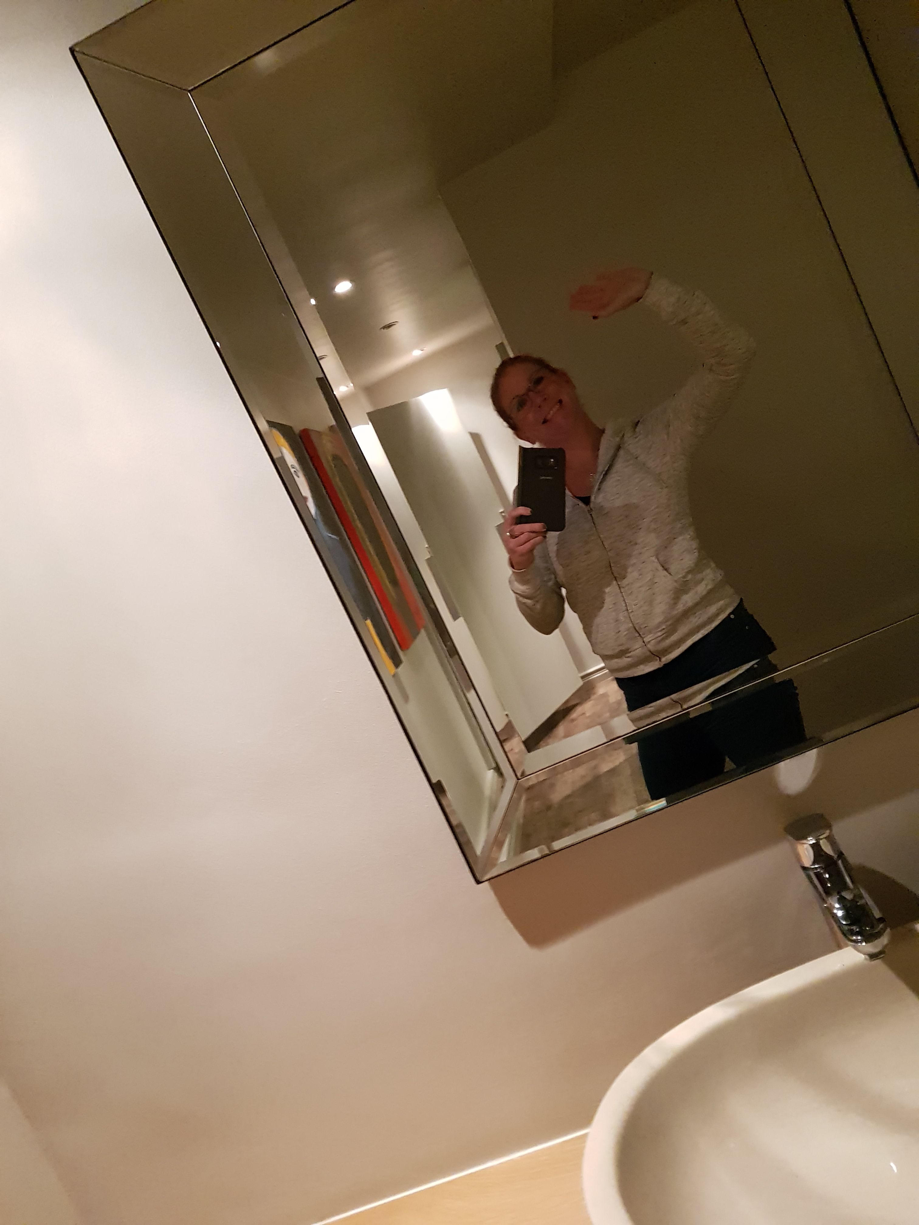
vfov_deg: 67.3
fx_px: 920
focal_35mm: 26
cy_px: 612
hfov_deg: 53.1
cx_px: 460
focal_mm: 4.2
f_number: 1.7
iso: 640
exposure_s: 1/50
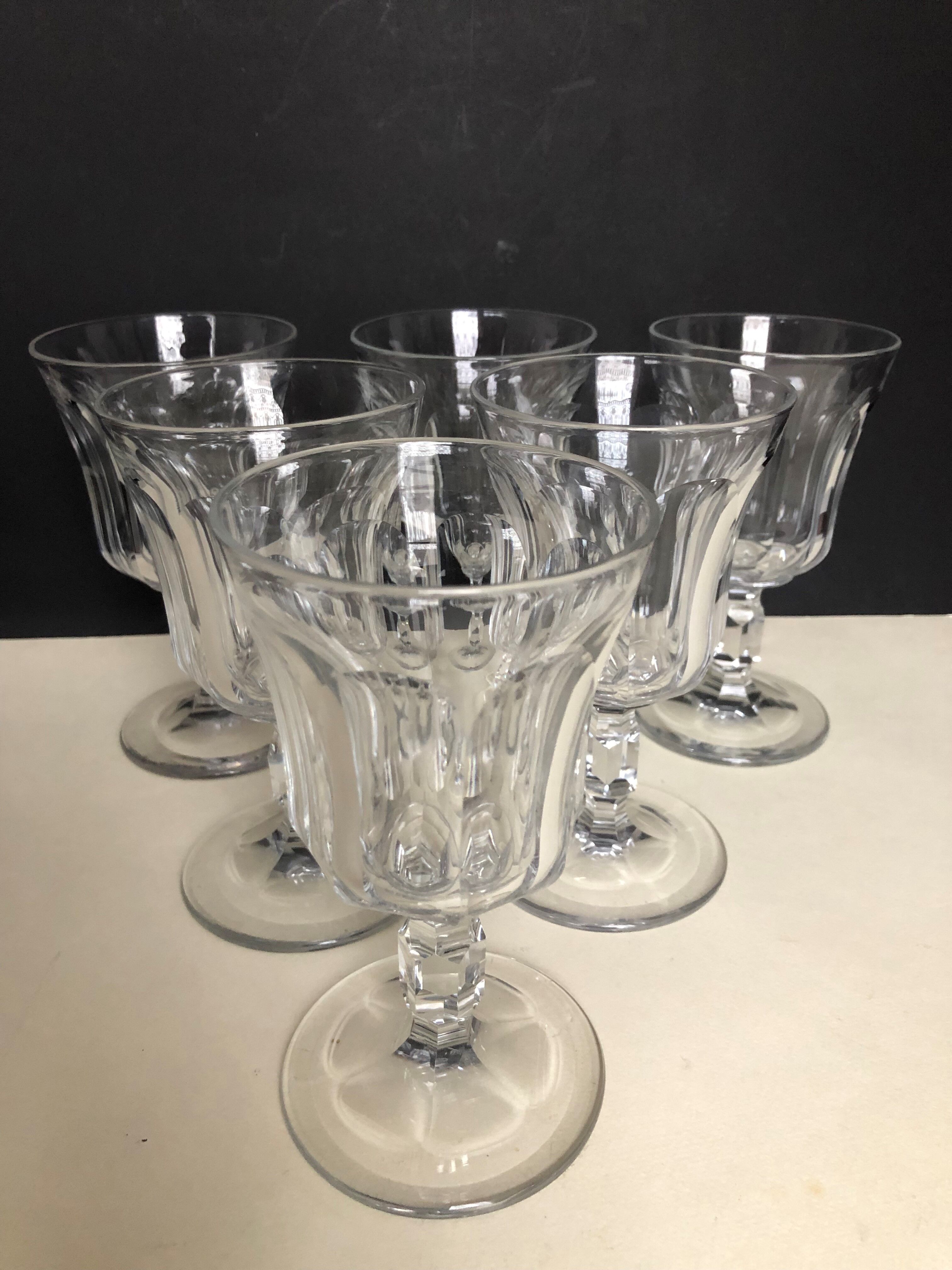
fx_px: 1027
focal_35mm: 28
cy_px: 635
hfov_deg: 49.7
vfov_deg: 63.4
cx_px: 476
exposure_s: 1/13
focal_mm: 3.99
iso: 100
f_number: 1.8
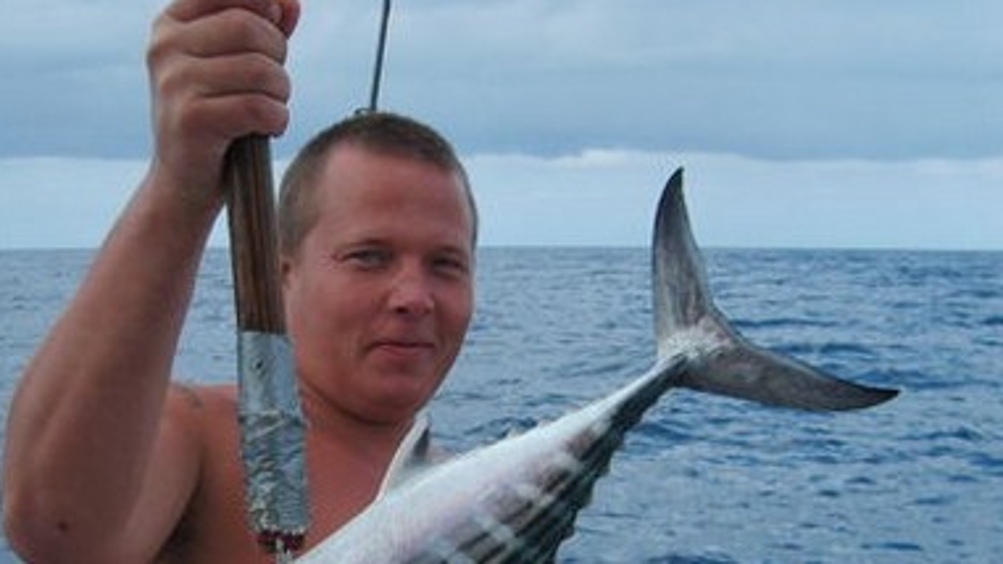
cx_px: 400
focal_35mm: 63
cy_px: 514
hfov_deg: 33.2
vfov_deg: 18.8
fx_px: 1675
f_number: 2.8
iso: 50
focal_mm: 5.8
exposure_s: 1/1000
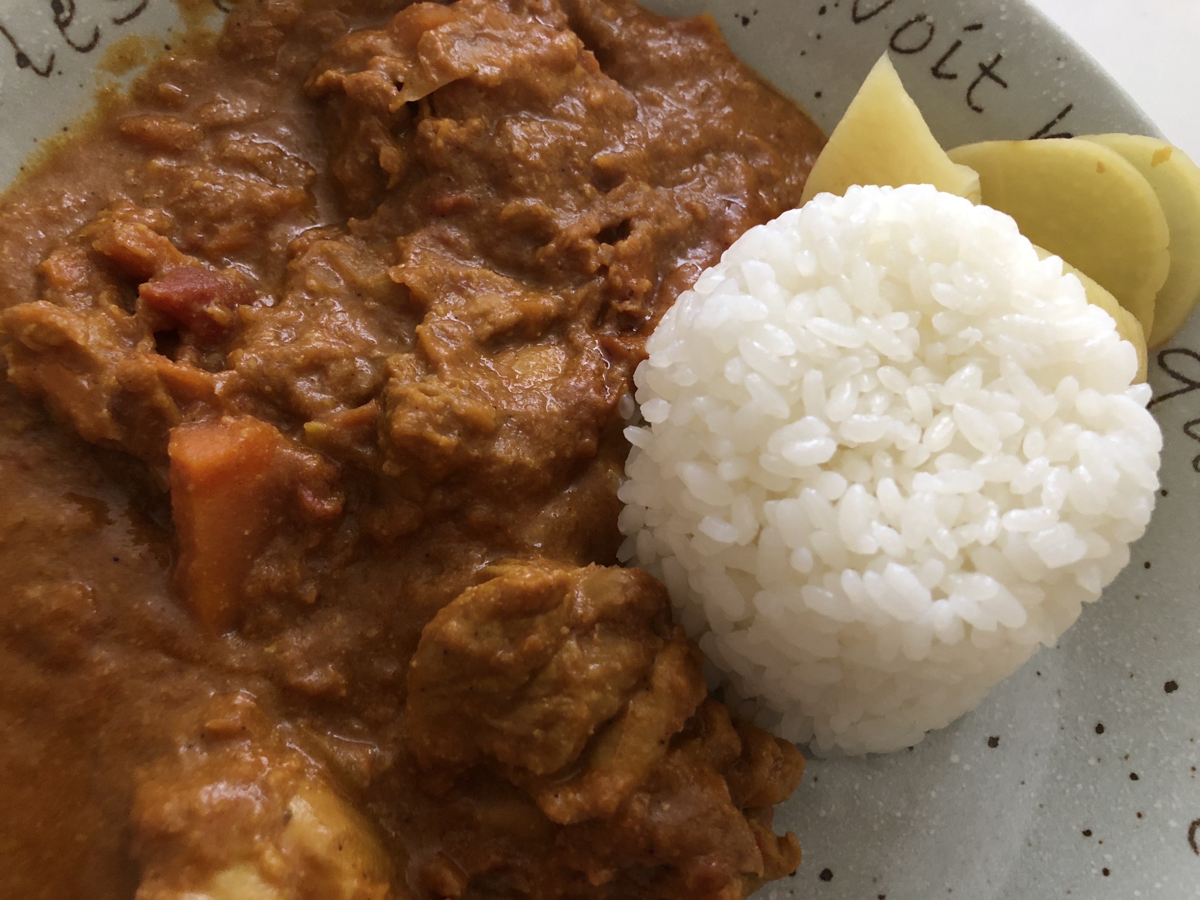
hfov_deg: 63.4
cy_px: 450
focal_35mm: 28
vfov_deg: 49.7
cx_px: 600
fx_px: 971
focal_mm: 4
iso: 100
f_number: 1.8
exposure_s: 1/8
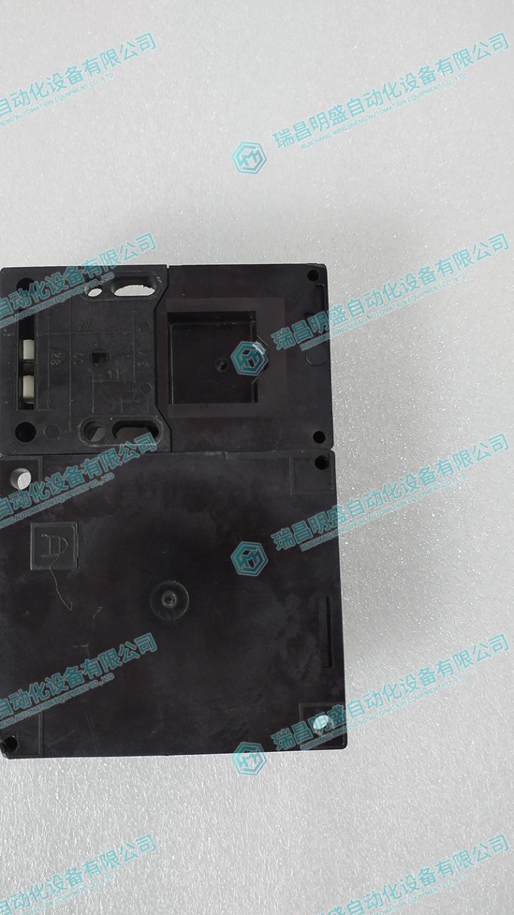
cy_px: 467
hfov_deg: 39.9
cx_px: 200
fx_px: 703
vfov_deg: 66.1
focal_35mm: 29
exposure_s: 1/50
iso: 241
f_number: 1.8
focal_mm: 4.75
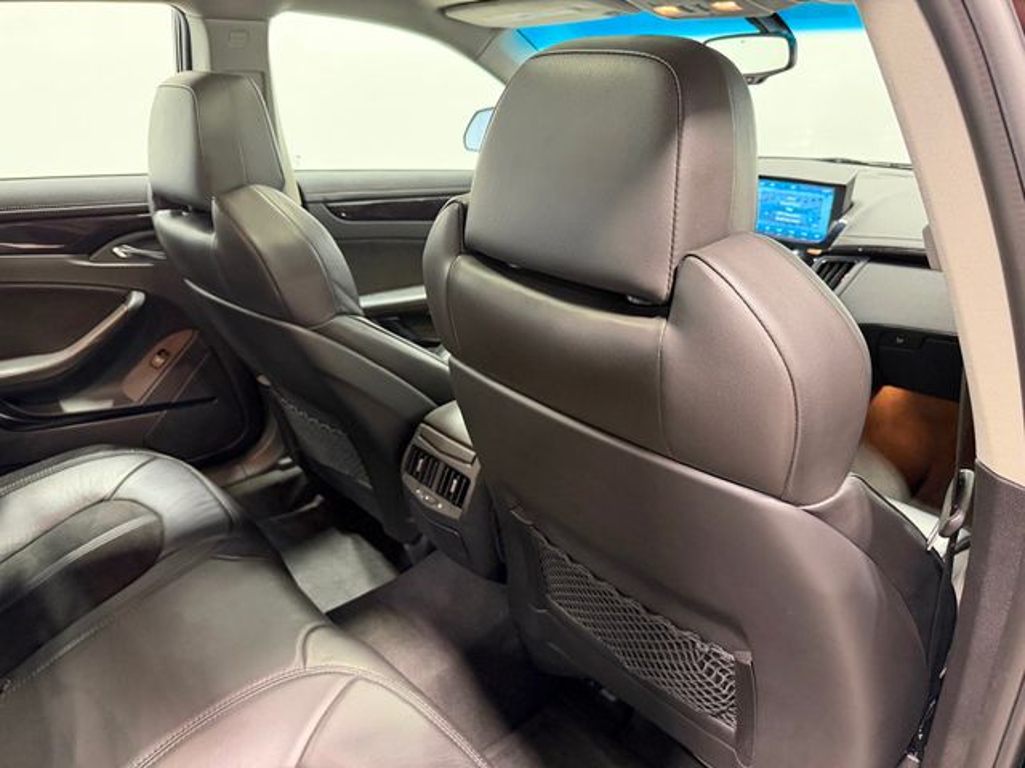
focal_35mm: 24
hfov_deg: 71.6
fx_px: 711
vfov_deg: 56.8
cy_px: 384
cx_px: 512
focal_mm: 6.76
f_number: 1.78
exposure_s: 1/60
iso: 640
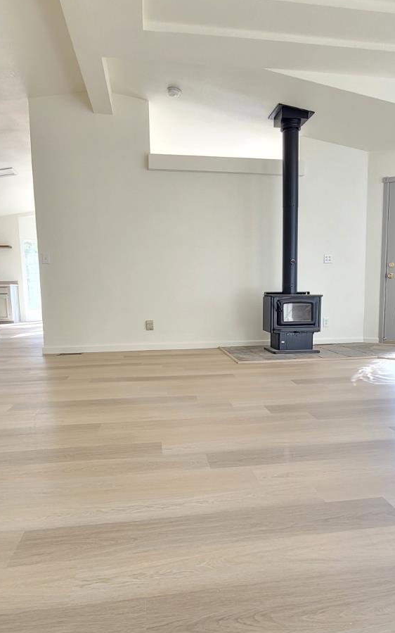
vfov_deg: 77.0
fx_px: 396
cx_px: 226
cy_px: 343
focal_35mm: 23
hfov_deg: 52.8
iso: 80
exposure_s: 1/60
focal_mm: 2.2
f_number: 2.2
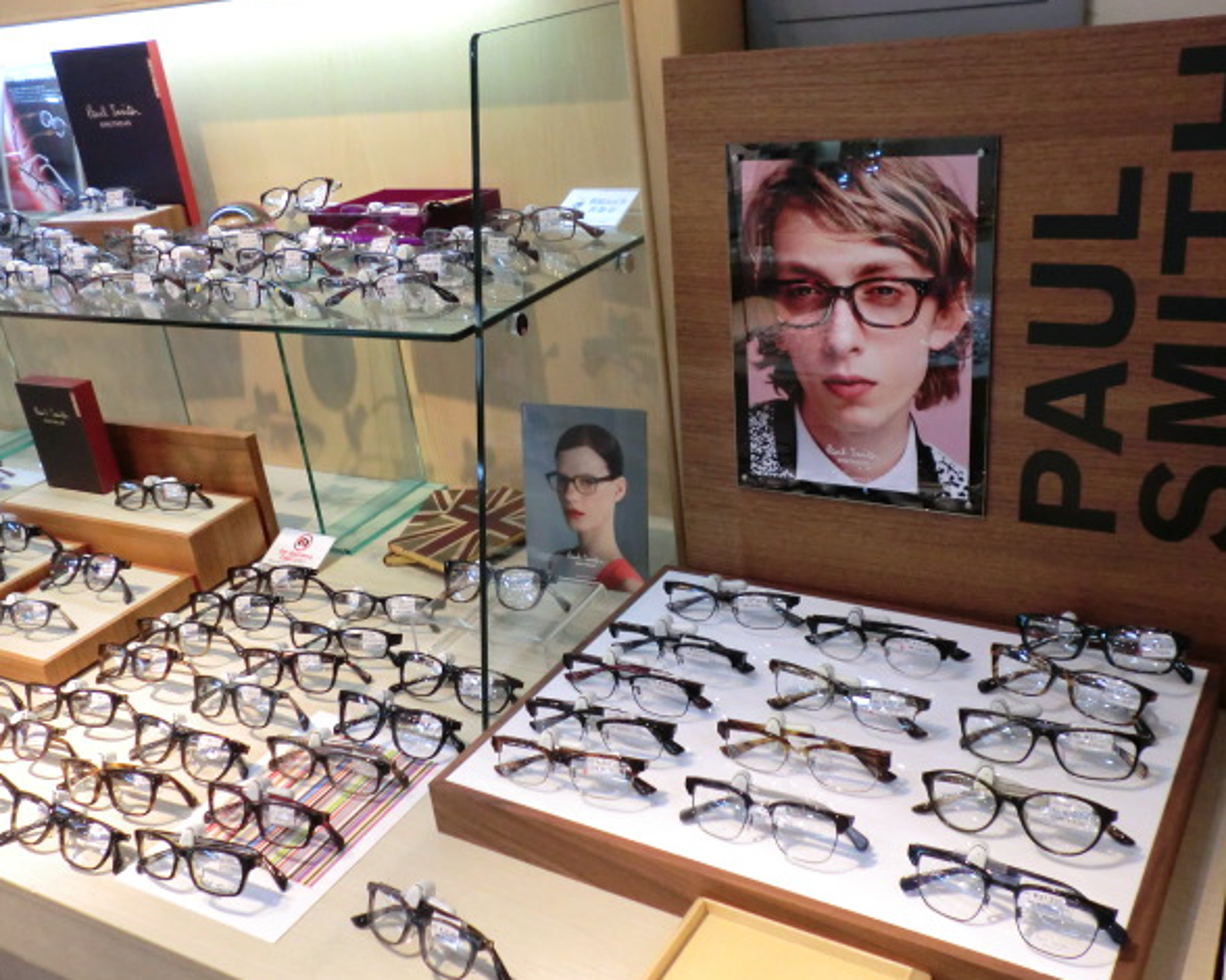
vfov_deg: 43.3
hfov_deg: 52.8
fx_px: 1233
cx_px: 575
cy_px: 492
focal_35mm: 34
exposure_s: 1/60
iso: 320
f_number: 3.5
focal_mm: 5.8
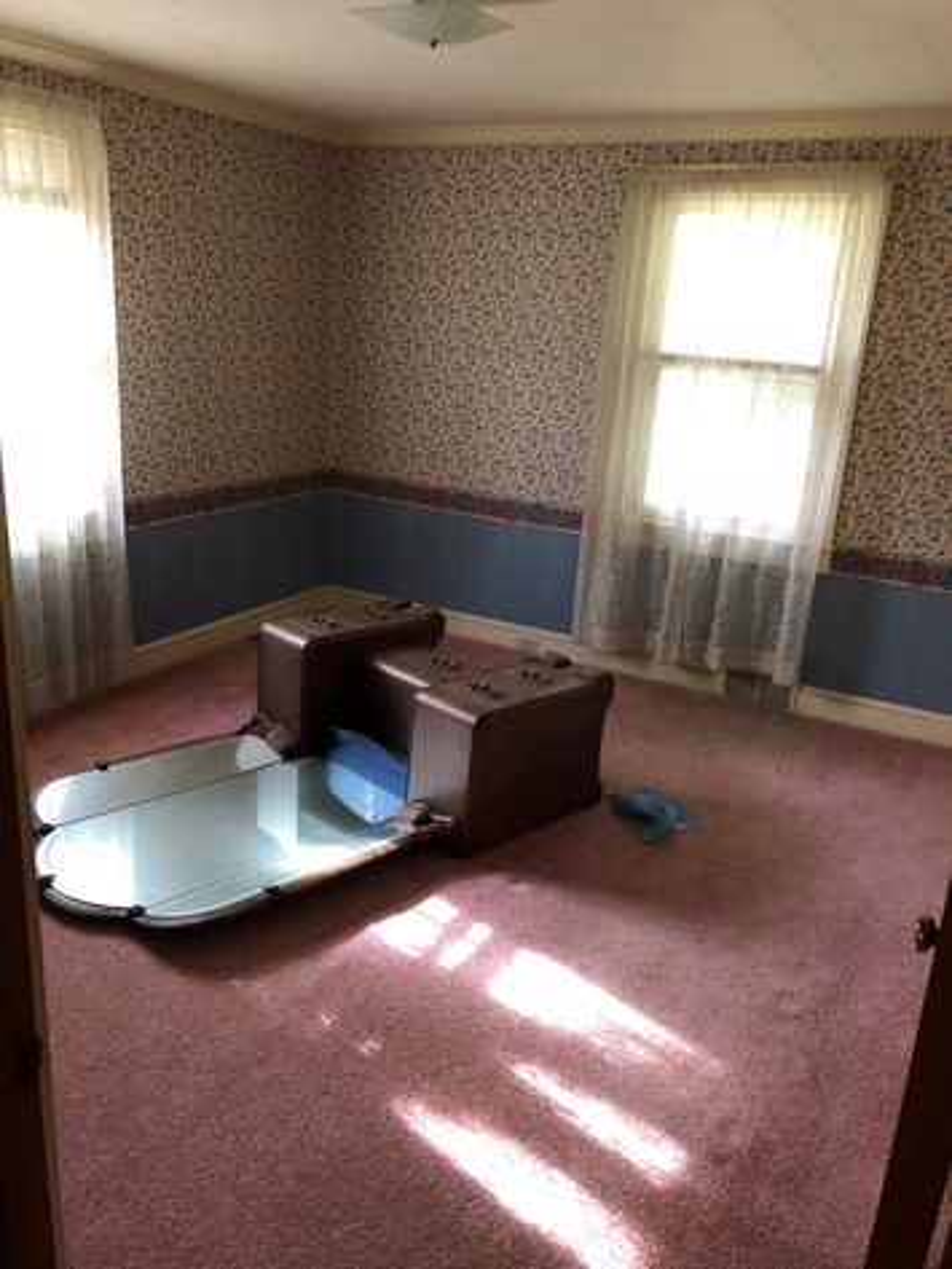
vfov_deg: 63.4
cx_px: 476
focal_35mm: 28
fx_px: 1026
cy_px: 634
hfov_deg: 49.8
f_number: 1.8
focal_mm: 3.99
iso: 100
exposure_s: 1/9
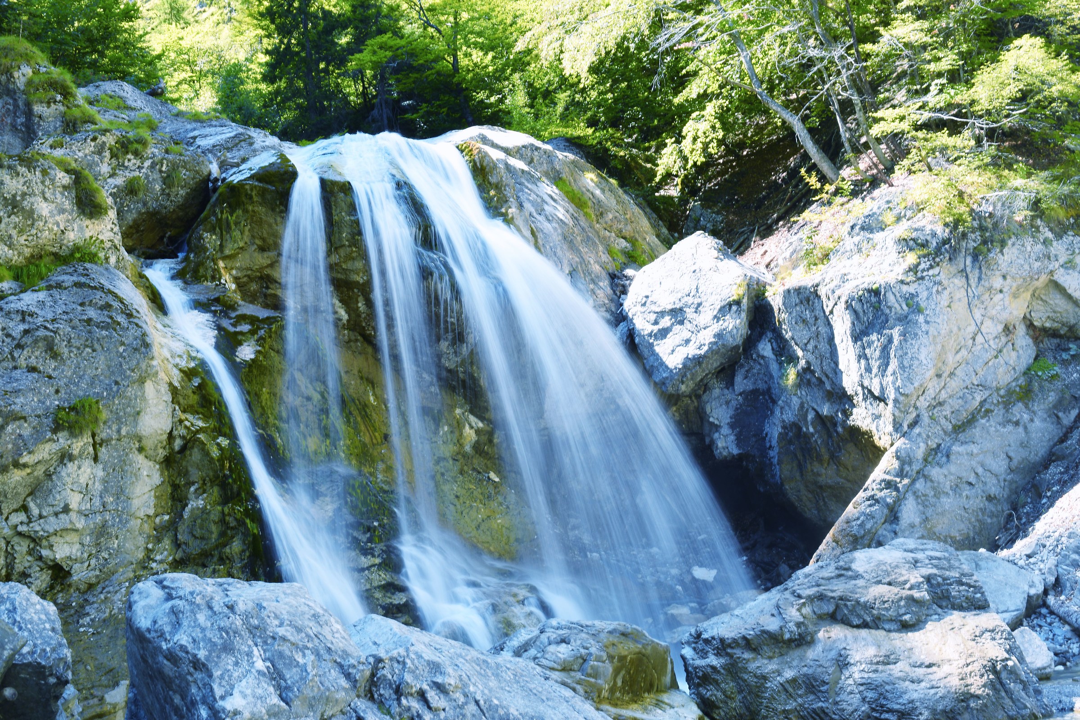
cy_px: 360
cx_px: 540
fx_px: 1260
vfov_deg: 31.9
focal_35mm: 42
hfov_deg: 46.4
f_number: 16
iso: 100
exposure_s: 1/6
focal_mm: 28
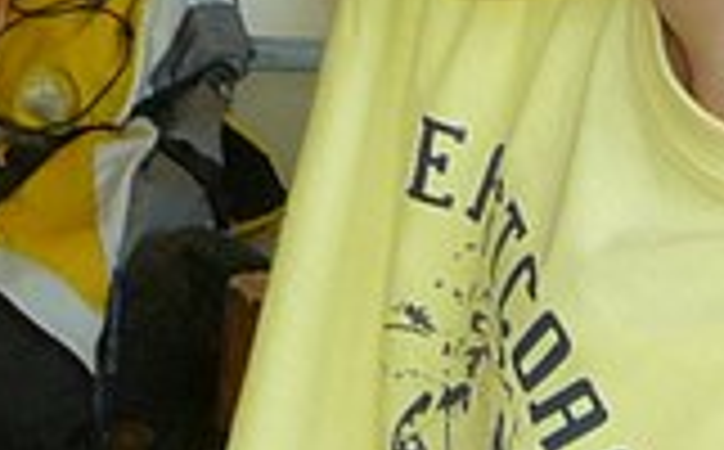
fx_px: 4550
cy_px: 140
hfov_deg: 8.9
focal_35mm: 231
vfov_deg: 5.7
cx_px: -333
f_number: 2.8
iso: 100
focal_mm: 5.2
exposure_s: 1/40
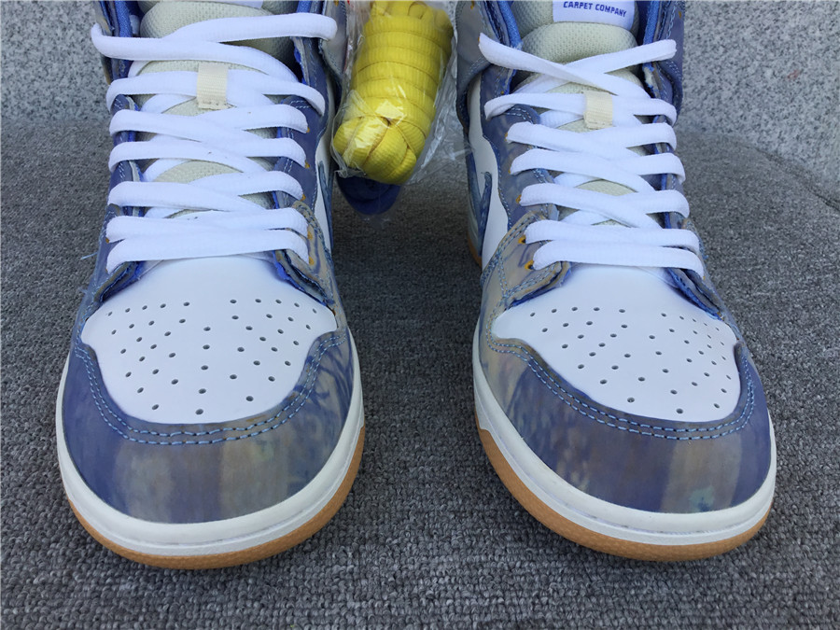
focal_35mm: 31
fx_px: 752
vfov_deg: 45.4
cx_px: 420
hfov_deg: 58.4
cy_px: 315
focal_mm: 3.3
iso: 25
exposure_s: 1/359
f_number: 2.4
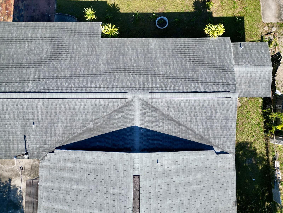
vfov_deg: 56.8
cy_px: 106
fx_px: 196
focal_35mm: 24
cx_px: 142
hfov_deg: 71.6
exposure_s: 1/1600
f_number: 1.7
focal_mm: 6.72
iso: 110
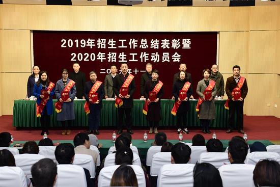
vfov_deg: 26.0
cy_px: 94
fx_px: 405
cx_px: 140
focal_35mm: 52
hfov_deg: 38.2
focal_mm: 52
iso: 1000
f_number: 5.6
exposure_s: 1/50
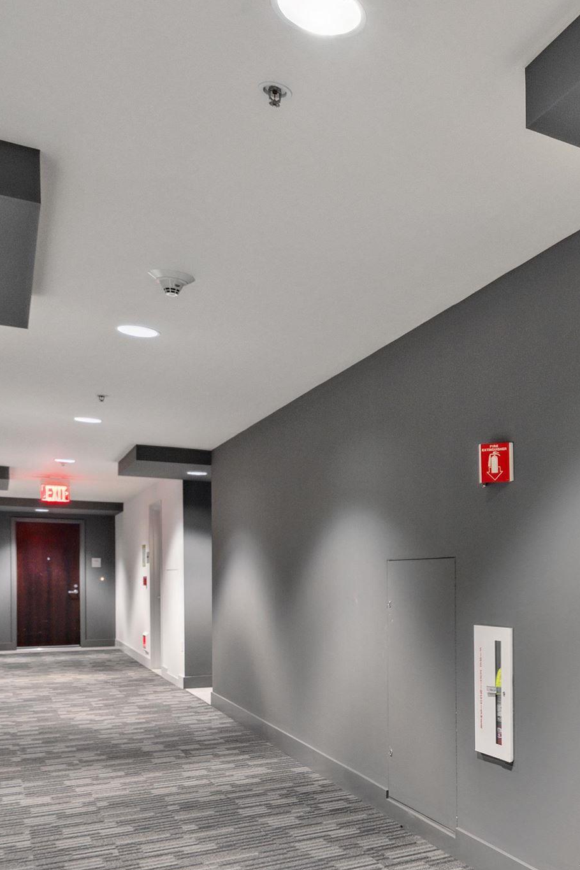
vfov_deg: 52.3
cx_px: 639
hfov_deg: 32.4
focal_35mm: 36
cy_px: 570
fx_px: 870
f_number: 8
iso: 250
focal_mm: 16
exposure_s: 3.2
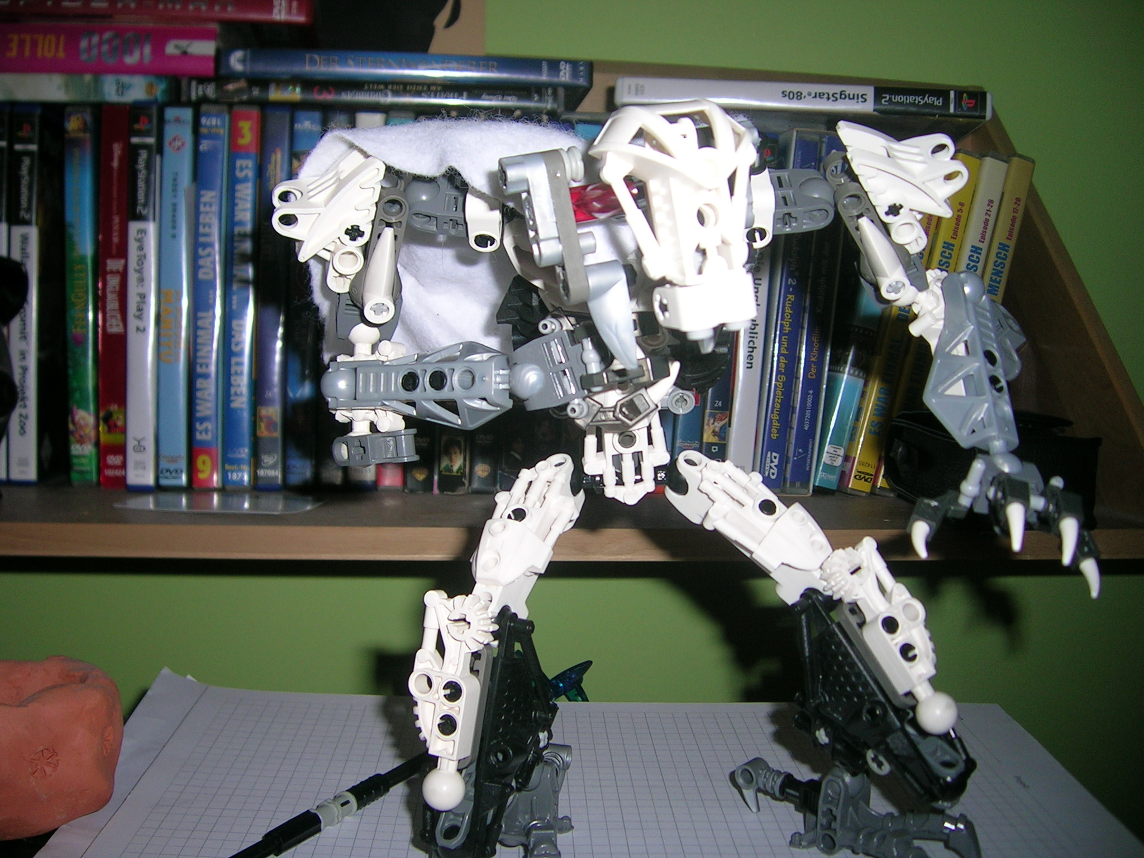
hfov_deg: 52.6
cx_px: 572
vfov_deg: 40.7
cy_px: 429
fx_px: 1157
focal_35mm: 35
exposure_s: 1/60.1
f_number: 2.8
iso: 50
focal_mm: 5.4
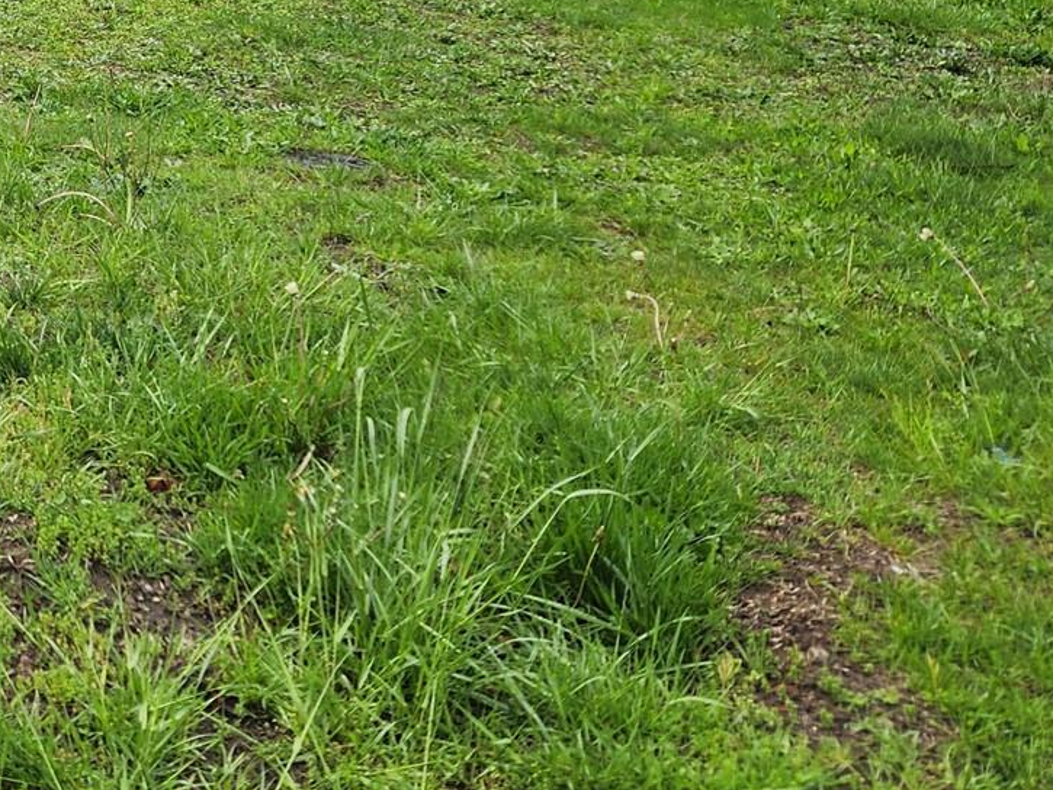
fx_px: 1978
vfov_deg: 20.9
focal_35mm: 65
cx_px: -155
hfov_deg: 26.9
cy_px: -195
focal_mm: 5.4
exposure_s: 1/596
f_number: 1.8
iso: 20
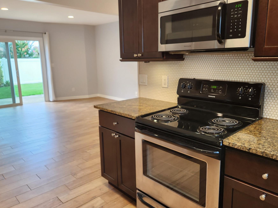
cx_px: 148
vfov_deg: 51.3
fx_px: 217
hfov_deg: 65.3
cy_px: 100
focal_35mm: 27
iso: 160
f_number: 1.8
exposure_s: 1/120
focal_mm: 5.4
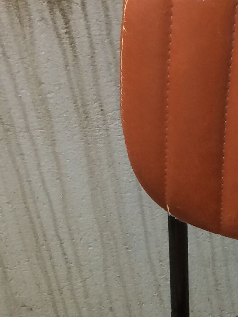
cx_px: 329
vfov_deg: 17.1
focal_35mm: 102
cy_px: 494
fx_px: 935
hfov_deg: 13.8
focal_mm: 4.15
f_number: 2.2
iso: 50
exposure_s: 1/33
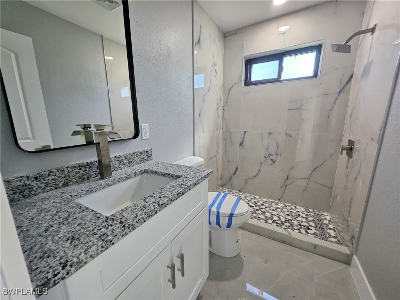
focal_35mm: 13
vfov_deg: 89.9
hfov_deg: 106.2
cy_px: 150
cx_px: 200
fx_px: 150
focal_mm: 1.74
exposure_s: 1/60
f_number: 2.2
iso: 160
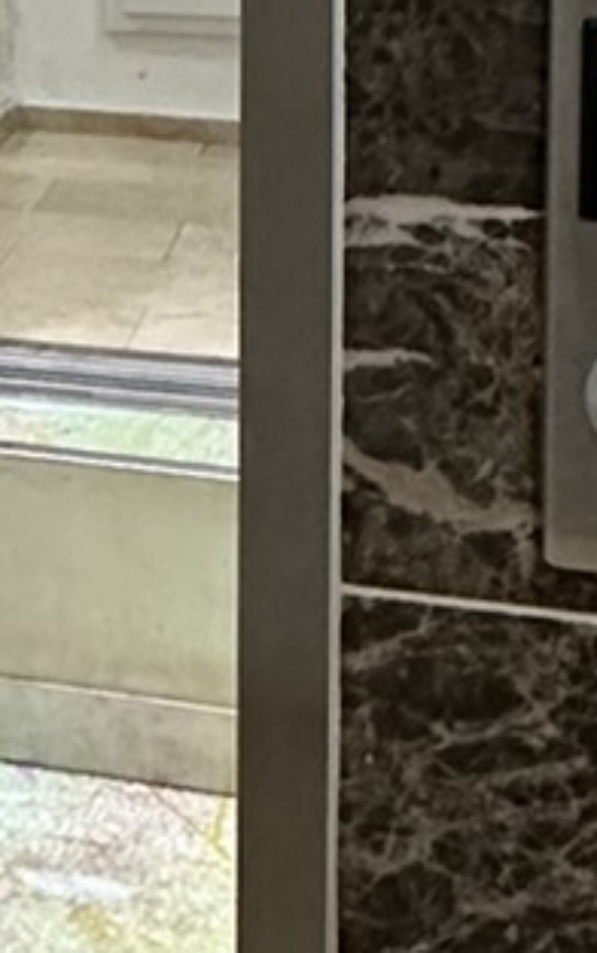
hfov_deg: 12.5
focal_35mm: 97
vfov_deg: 19.8
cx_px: -442
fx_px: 2522
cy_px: -256
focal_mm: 2.22
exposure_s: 1/50
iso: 320
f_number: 2.2
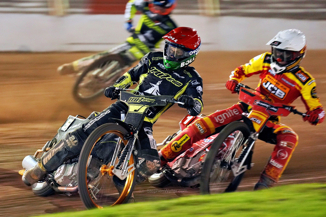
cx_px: 163
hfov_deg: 13.8
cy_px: 108
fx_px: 1349
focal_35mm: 149
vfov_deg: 9.2
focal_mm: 149
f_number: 2.8
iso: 3200
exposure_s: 1/125
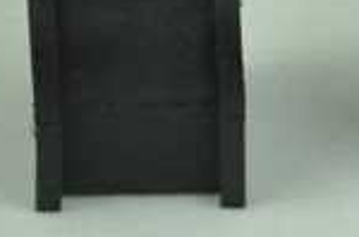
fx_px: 6402
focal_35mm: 644
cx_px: 613
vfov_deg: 2.1
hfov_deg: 3.2
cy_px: 352
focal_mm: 92
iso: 3200
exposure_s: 1/640
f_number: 5.6
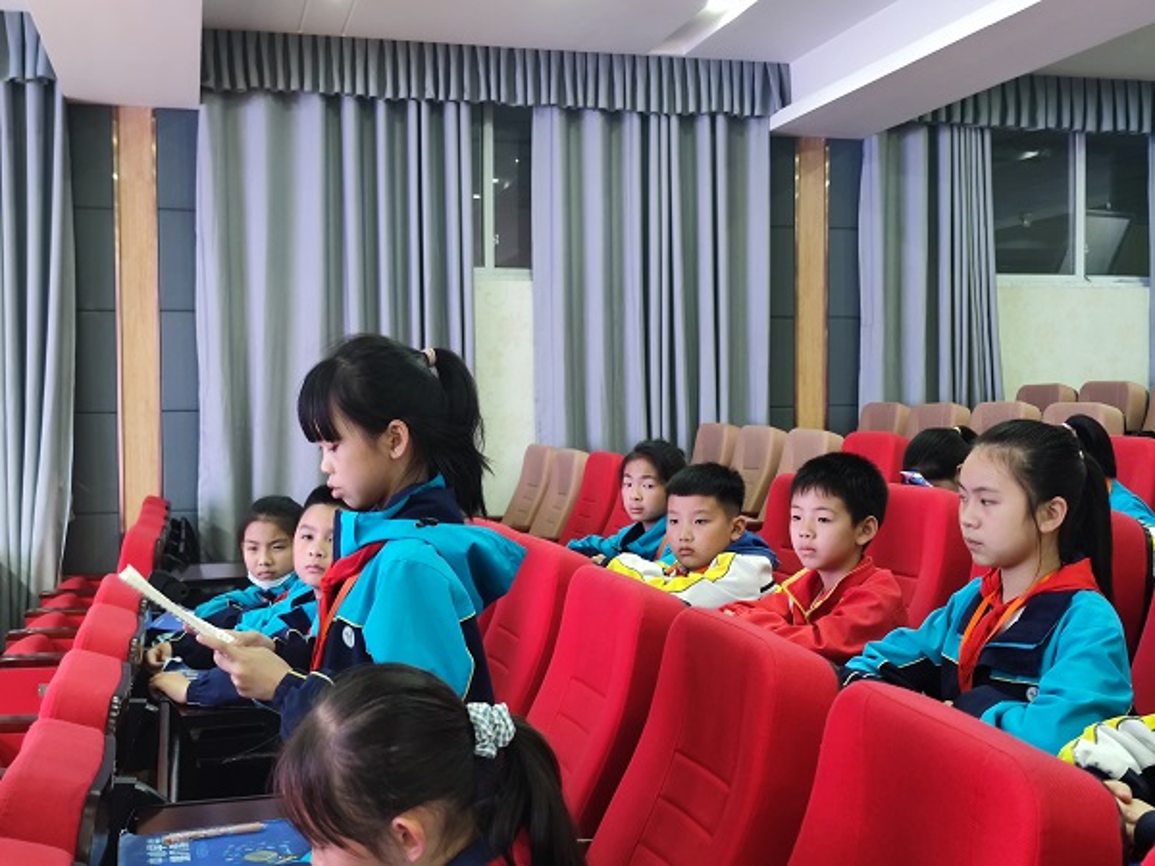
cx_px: 578
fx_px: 1368
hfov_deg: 45.8
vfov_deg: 35.1
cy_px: 433
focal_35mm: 41
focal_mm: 6.72
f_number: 1.69
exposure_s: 1/50
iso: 461
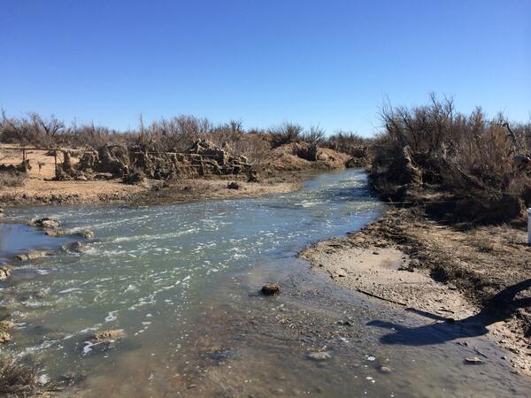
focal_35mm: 30
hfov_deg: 60.0
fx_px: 460
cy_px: 199
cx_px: 266
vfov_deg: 46.8
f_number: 2.2
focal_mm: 4.12
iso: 32
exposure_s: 1/2283
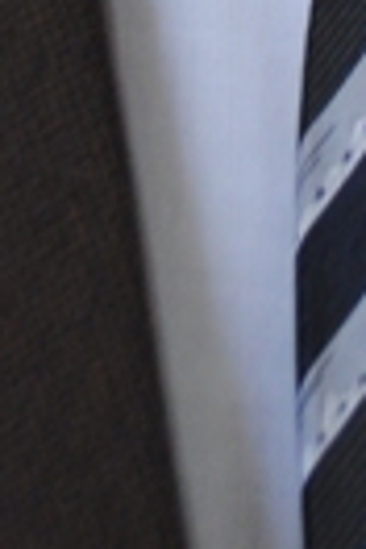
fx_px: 5688
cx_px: 547
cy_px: -869
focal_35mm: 373
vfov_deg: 5.3
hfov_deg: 3.7
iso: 320
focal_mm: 32
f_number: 4.8
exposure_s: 1/30
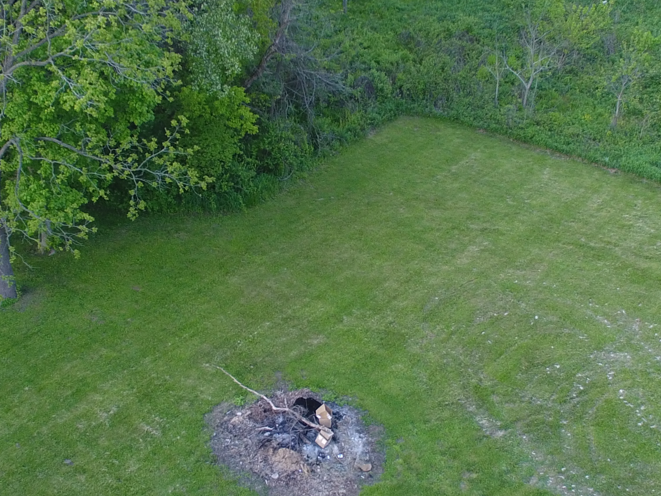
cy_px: 299
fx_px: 1012
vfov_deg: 27.5
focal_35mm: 53
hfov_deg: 36.2
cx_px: 338
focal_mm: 3.61
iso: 116
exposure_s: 1/100
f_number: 2.8
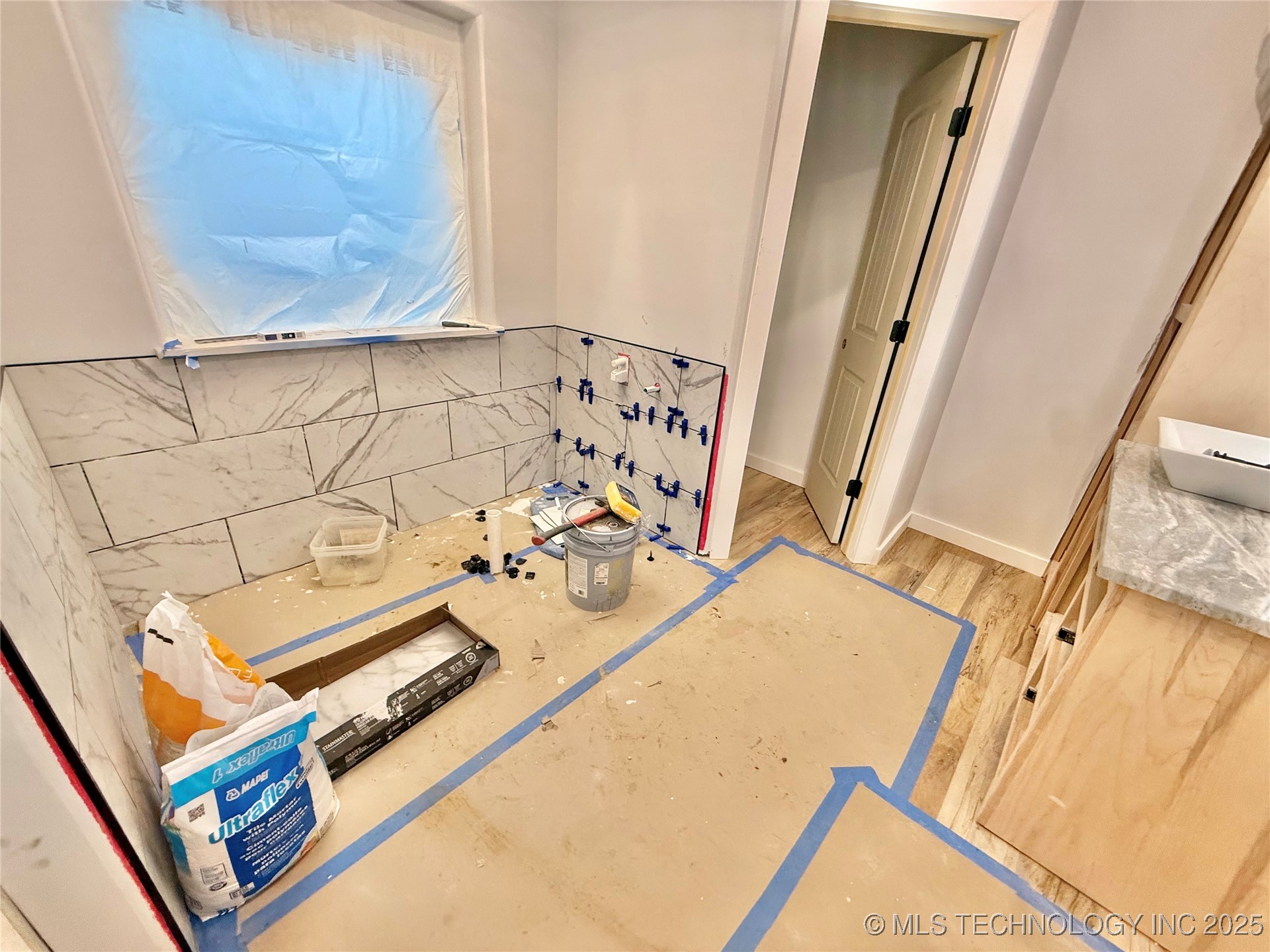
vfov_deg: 85.7
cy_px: 476
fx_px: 514
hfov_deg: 102.1
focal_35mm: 14
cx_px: 635
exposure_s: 1/120
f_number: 2.2
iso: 200
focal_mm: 2.22
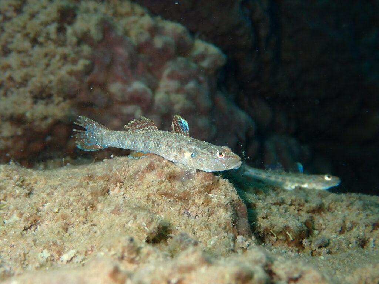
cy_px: 142
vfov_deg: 21.9
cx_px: 190
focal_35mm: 67
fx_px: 734
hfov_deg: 29.0
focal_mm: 11.88
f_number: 5
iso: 200
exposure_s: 1/125
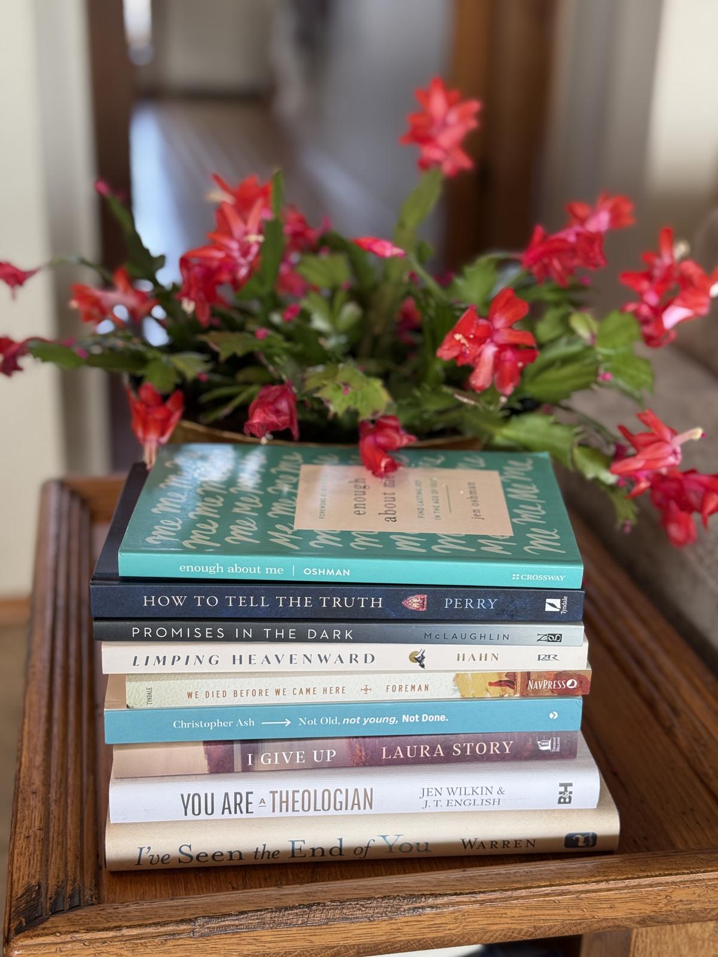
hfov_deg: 30.3
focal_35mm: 48
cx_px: 359
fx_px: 1327
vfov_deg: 39.7
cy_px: 478
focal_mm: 6.76
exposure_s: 1/60
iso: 64
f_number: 1.78
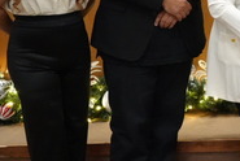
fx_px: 701
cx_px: 318
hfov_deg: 18.0
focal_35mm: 105
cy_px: 14
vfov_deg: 13.0
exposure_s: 1/160
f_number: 4
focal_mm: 34
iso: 8000
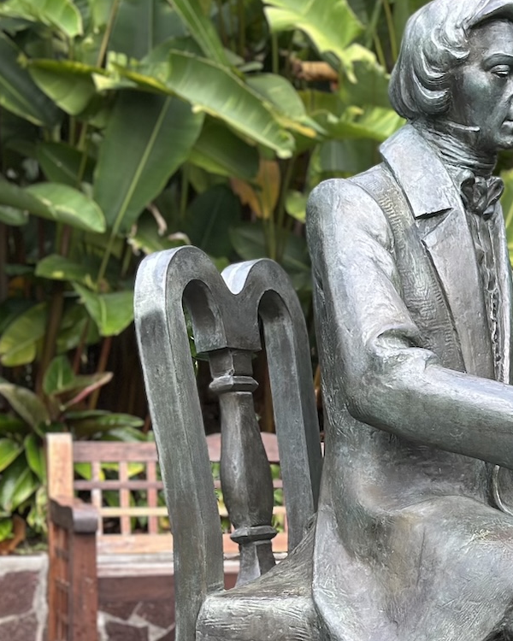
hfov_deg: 12.1
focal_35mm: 125
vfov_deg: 15.3
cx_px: 614
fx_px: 2372
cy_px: 497
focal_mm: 6.86
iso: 80
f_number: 1.78
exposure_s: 1/244
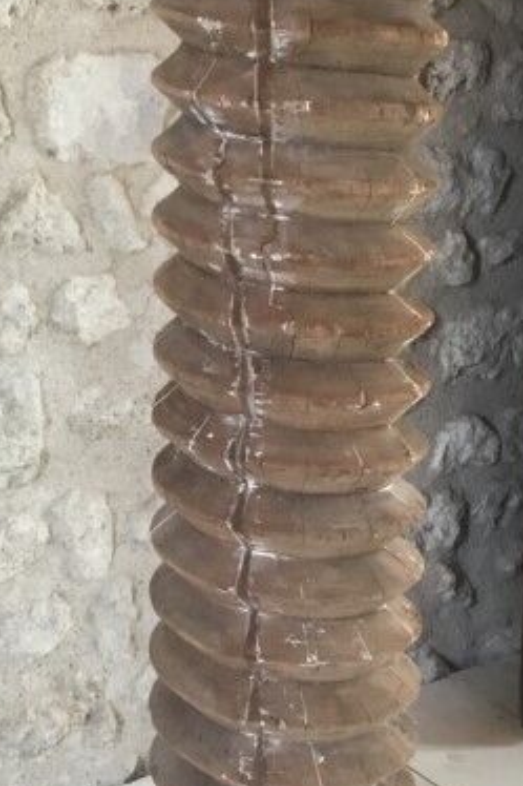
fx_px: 1505
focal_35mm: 69
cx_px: 193
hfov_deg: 19.7
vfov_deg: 29.3
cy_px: 414
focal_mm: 3.3
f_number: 2.4
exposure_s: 1/33
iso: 50
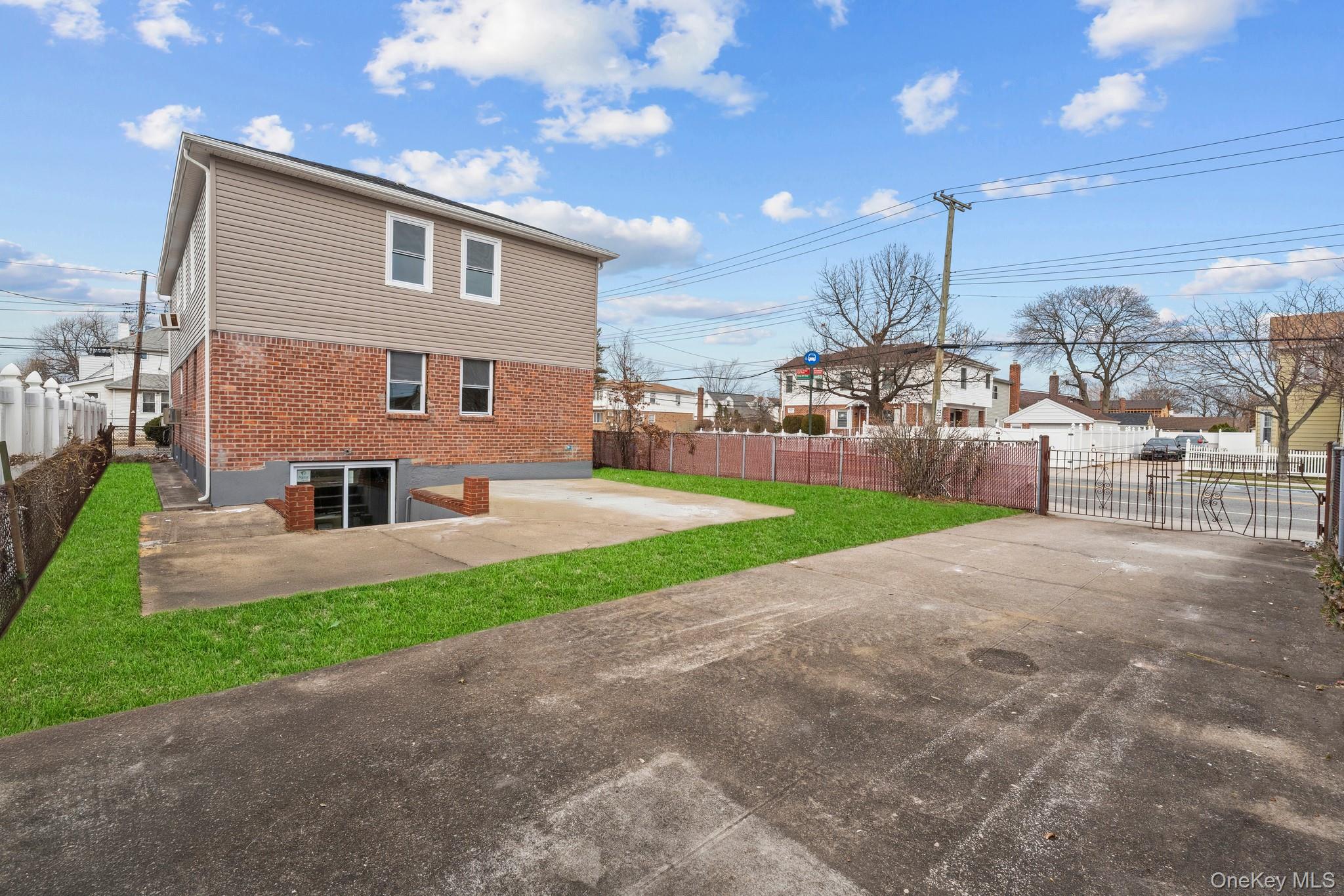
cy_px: 448
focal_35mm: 14
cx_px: 672
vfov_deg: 81.2
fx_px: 523
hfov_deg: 104.3
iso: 640
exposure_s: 1/320
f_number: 10
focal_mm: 14
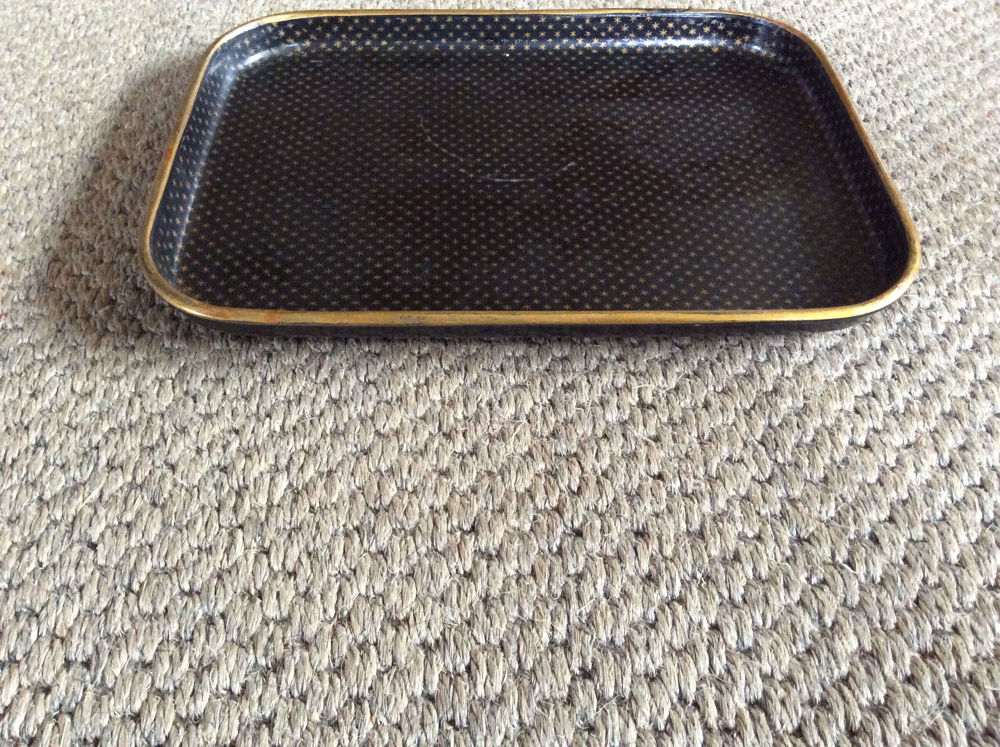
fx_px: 923
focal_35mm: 32
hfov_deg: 56.9
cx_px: 500
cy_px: 374
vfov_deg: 44.1
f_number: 2.4
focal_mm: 3.3
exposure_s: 1/20
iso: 320
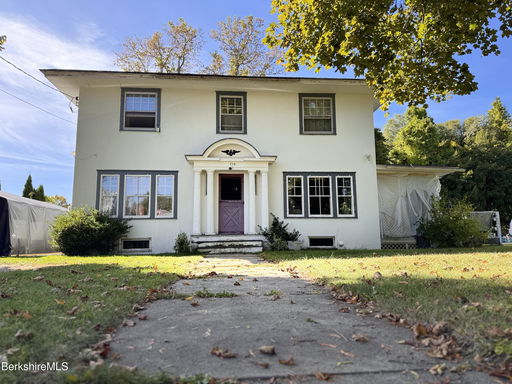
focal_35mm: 24
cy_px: 192
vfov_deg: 56.8
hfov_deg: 71.6
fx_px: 355
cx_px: 256
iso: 80
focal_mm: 6.76
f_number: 1.78
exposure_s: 1/888
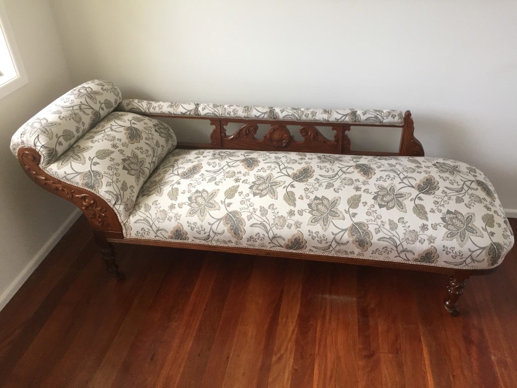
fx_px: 433
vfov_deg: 48.2
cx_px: 258
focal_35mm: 29
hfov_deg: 61.7
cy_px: 194
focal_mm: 4.15
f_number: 2.2
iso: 40
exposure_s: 1/30
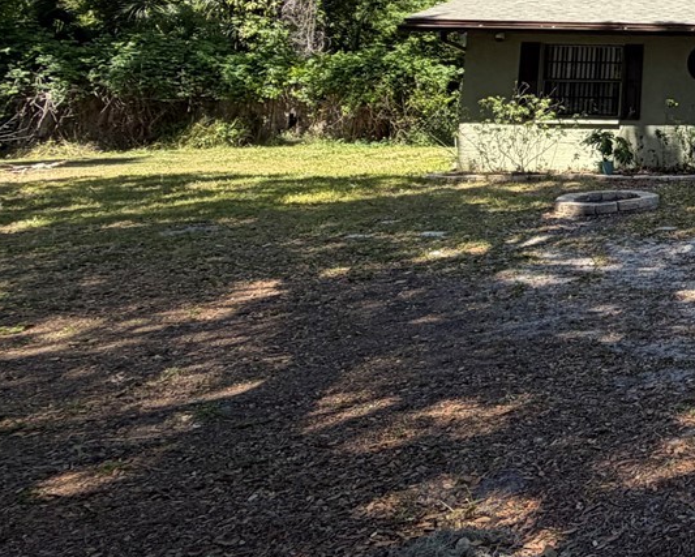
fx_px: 844
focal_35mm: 41
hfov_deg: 29.4
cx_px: 1018
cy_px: 8
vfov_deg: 33.6
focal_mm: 2.22
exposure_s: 1/549
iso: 40
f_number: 2.2
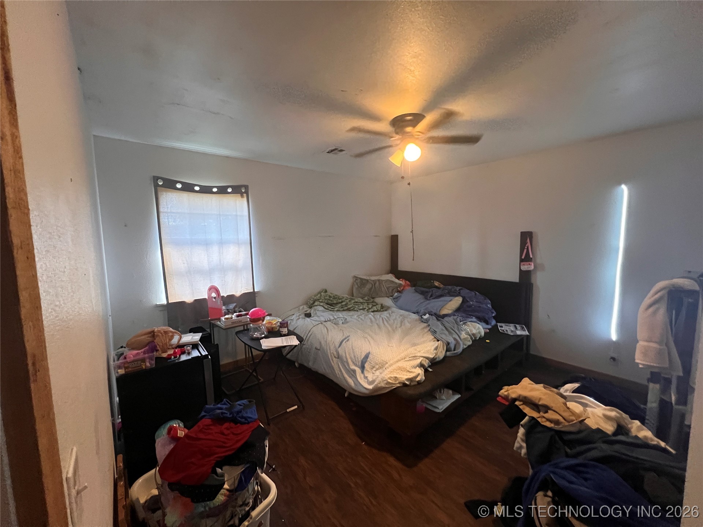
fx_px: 264
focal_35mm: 13
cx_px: 352
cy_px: 264
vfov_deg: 89.9
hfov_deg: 106.2
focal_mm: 1.57
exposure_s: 1/60
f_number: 1.8
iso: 800
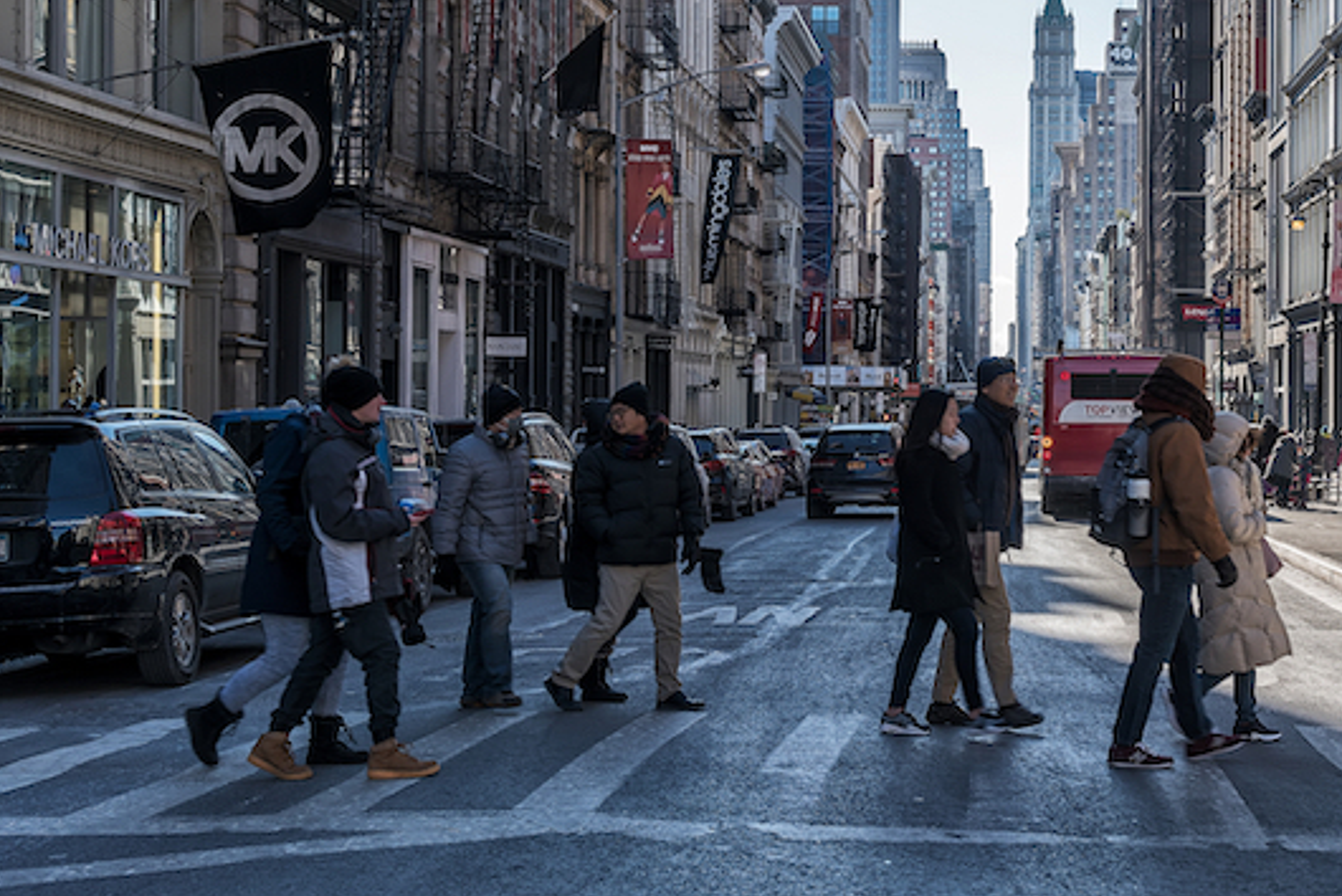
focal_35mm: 66
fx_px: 2462
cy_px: 140
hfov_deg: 30.1
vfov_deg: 20.3
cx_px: 972
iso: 100
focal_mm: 35
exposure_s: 1/125
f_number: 8
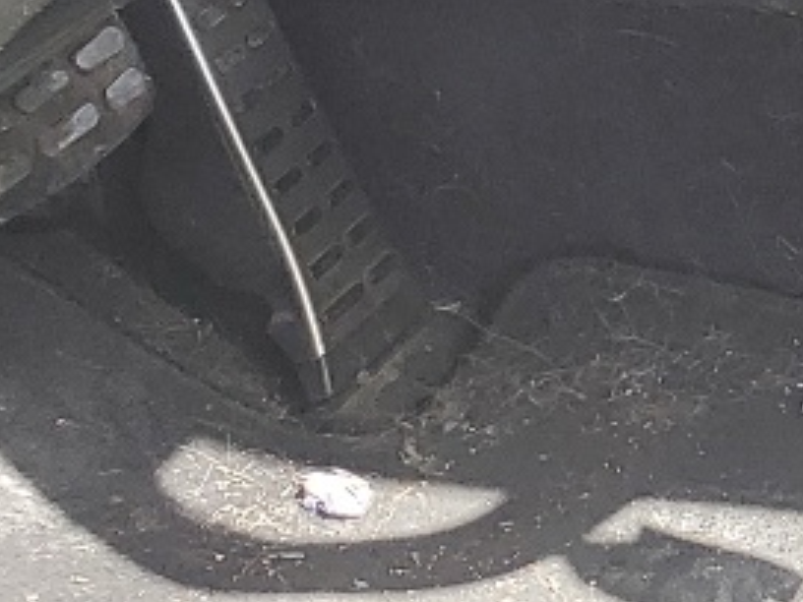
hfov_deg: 10.6
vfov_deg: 9.5
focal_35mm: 153
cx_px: 2067
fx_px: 3549
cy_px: -218
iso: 50
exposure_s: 1/417
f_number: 1.5
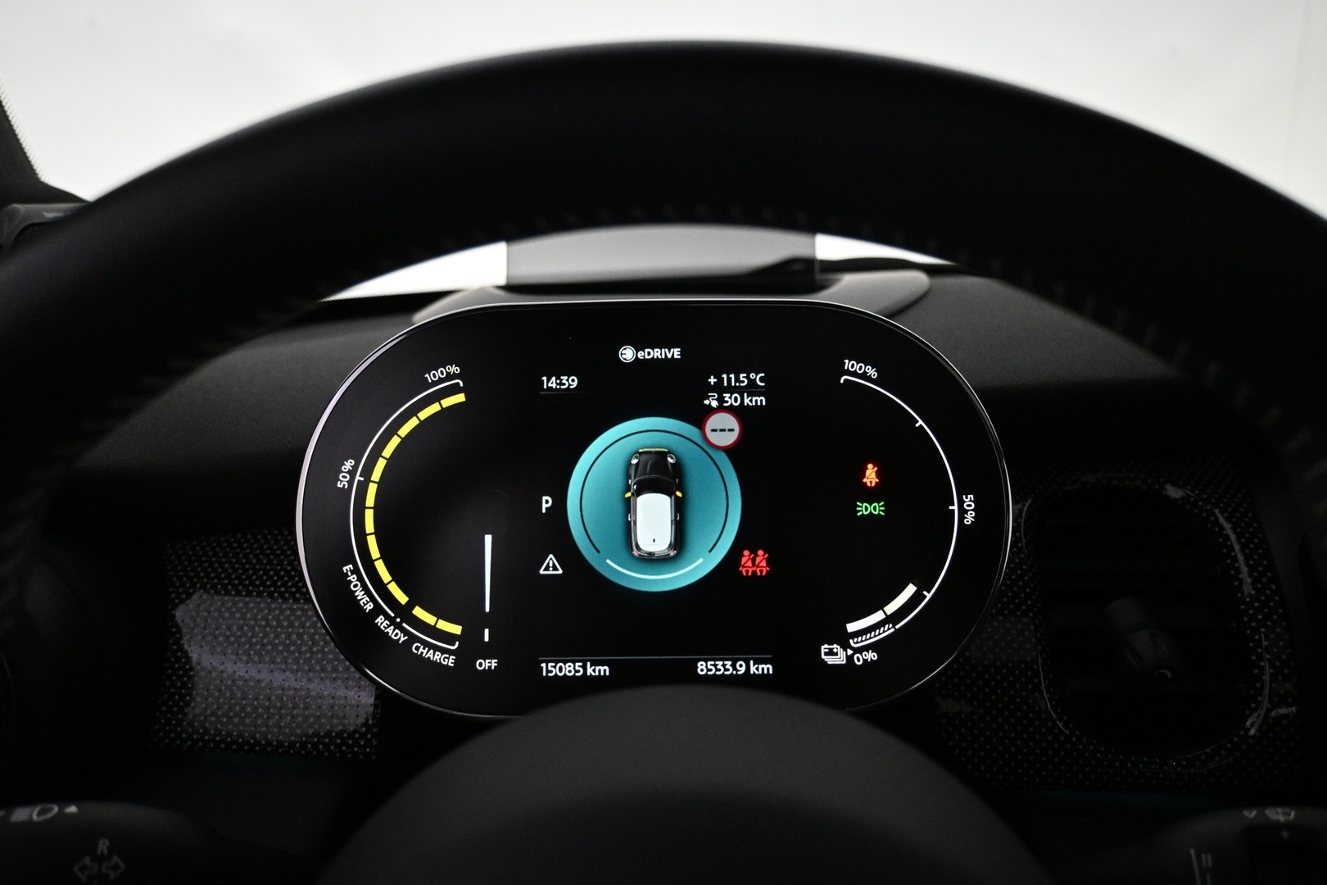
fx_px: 995
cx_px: 664
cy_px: 442
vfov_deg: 47.9
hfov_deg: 67.4
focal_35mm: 27
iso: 4000
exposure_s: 1/320
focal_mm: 18
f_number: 3.5
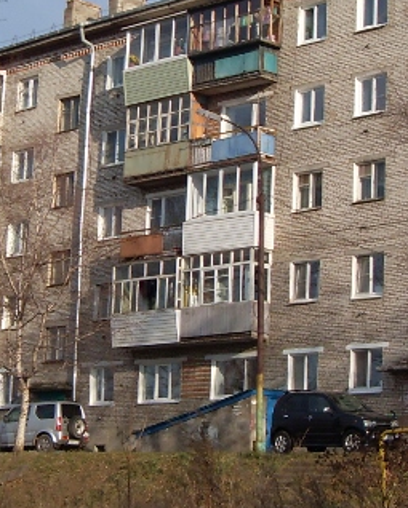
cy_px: 232
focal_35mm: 101
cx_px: 275
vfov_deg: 19.0
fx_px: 1522
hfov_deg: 15.2
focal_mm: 6.3
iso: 80
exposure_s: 1/250
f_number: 7
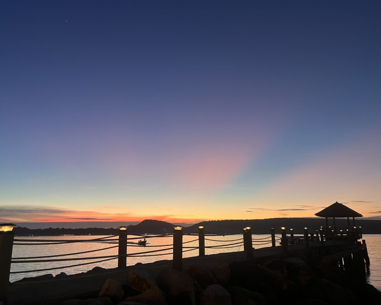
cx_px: 185
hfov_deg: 62.2
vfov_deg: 51.5
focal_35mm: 28
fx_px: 316
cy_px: 152
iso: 200
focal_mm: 5.1
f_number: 1.6
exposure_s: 1/50
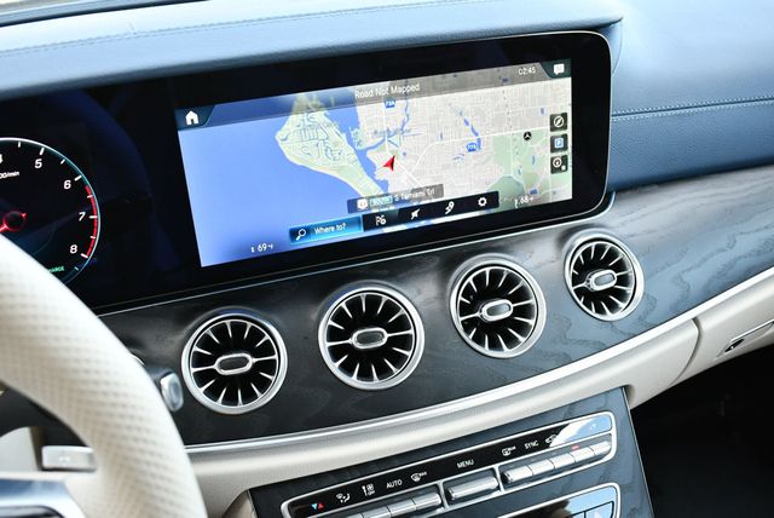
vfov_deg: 36.9
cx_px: 387
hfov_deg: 53.1
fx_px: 775
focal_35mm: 36
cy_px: 259
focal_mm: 18
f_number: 3.5
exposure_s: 1/250
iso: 800
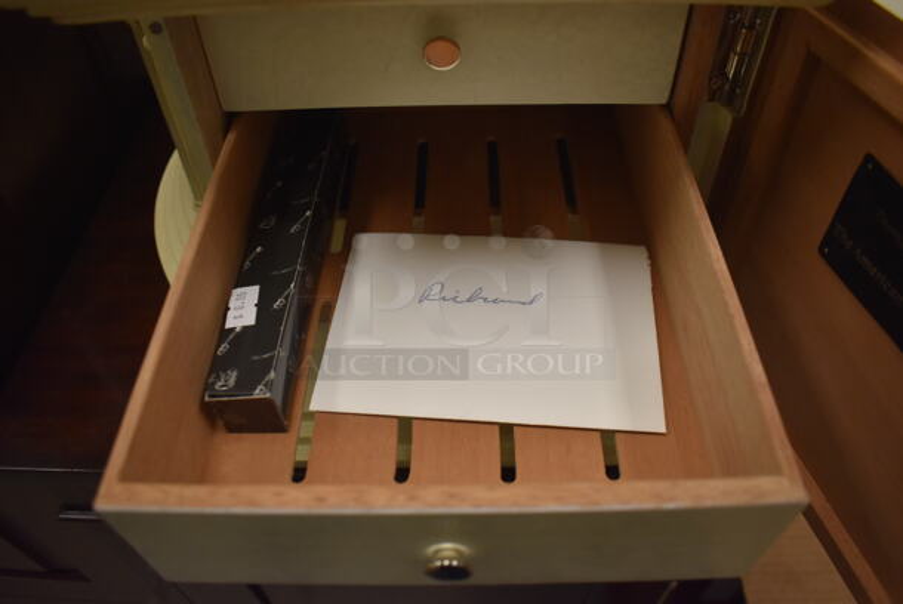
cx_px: 452
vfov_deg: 48.0
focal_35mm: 27
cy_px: 302
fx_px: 678
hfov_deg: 67.3
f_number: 3.5
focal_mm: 18
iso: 800
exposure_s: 1/200
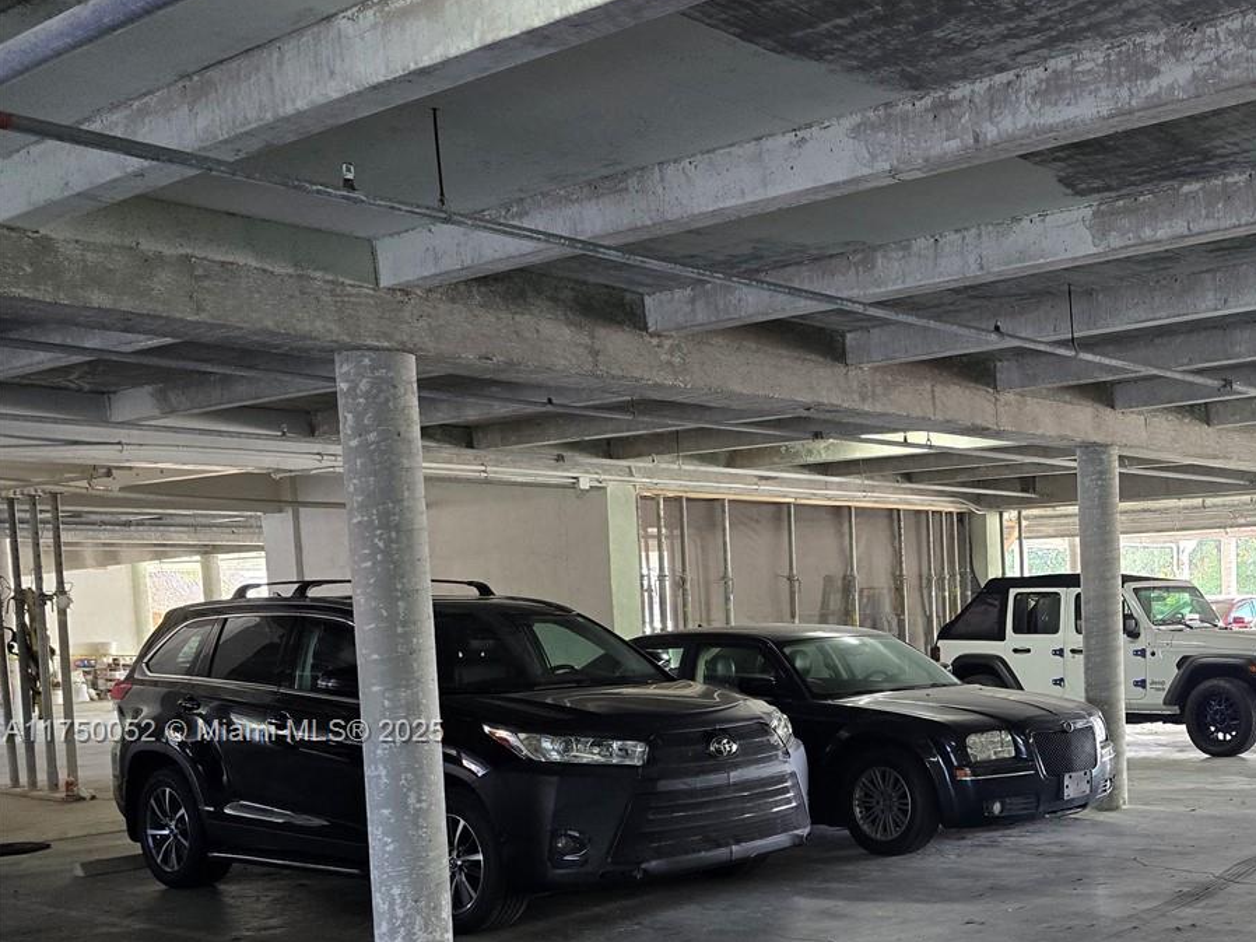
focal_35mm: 41
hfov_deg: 42.3
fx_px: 1487
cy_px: 733
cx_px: 1116
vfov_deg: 34.2
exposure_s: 1/120
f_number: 1.7
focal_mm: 6.3
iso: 250
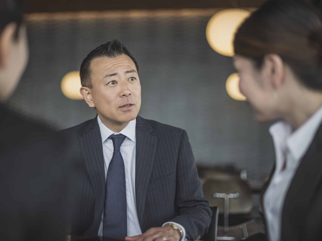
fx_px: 512
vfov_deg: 26.6
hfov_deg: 34.9
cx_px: 152
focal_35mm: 55
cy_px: 119
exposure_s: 1/200
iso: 100
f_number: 1.4
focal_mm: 50
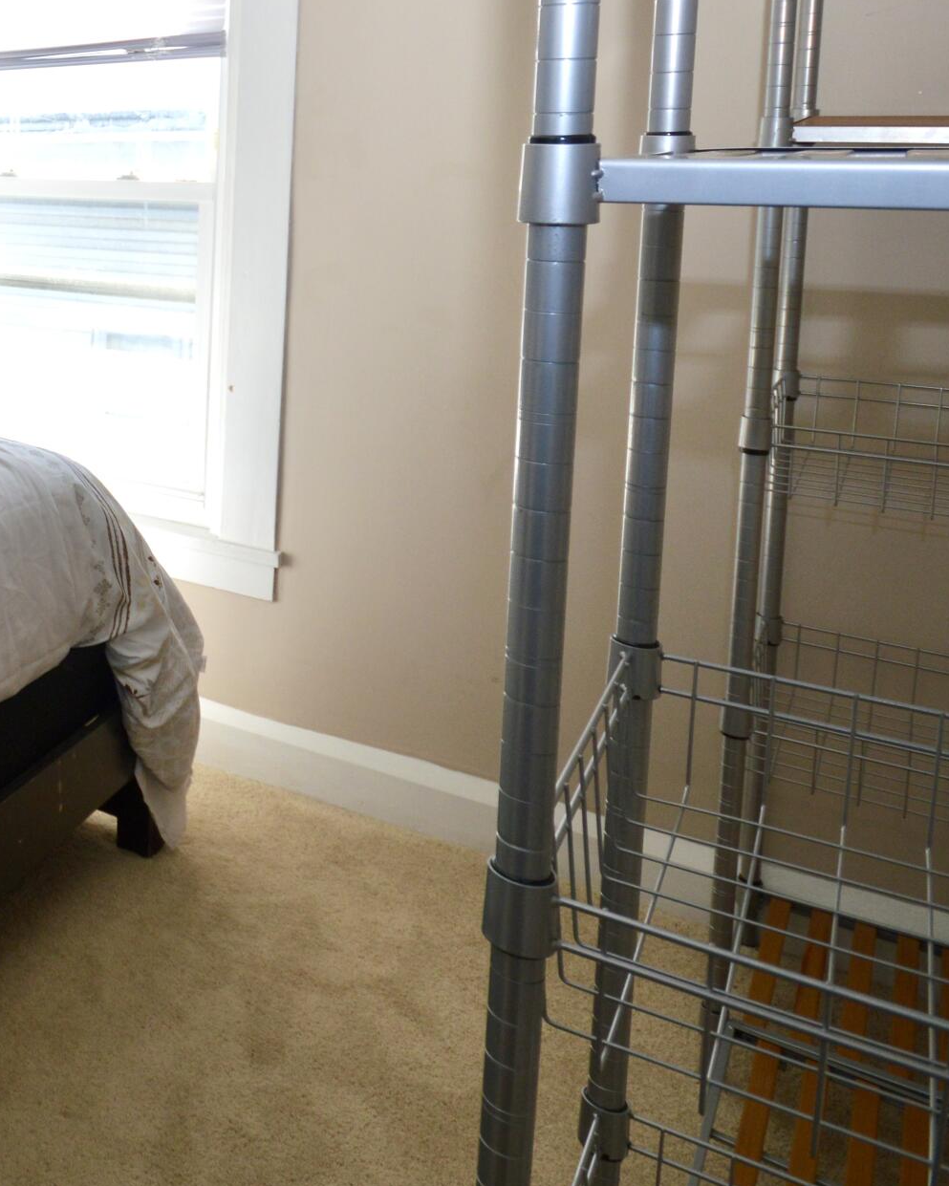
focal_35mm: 34
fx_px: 1194
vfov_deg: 50.0
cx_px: -227
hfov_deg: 33.8
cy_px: 255
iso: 320
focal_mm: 10
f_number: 5.6
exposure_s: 1/125
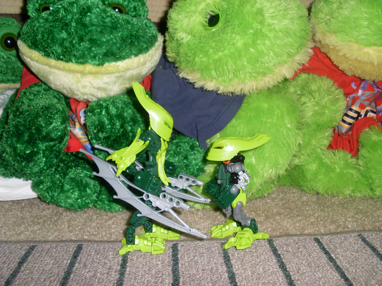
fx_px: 419
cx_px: 191
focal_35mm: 38
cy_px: 143
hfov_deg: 49.0
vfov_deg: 37.7
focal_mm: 6.3
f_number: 7.7
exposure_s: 1/45
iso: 100
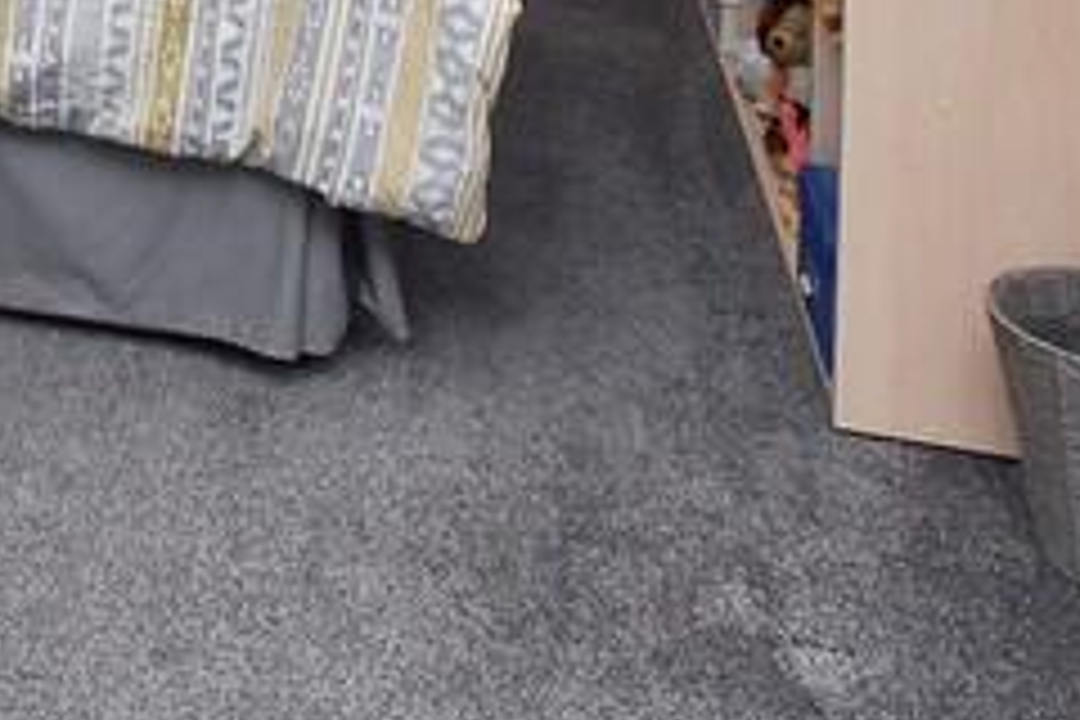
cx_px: -302
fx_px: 1920
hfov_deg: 26.8
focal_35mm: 64
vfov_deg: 17.7
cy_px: -524
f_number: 7.1
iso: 800
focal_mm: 10
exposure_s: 1/60
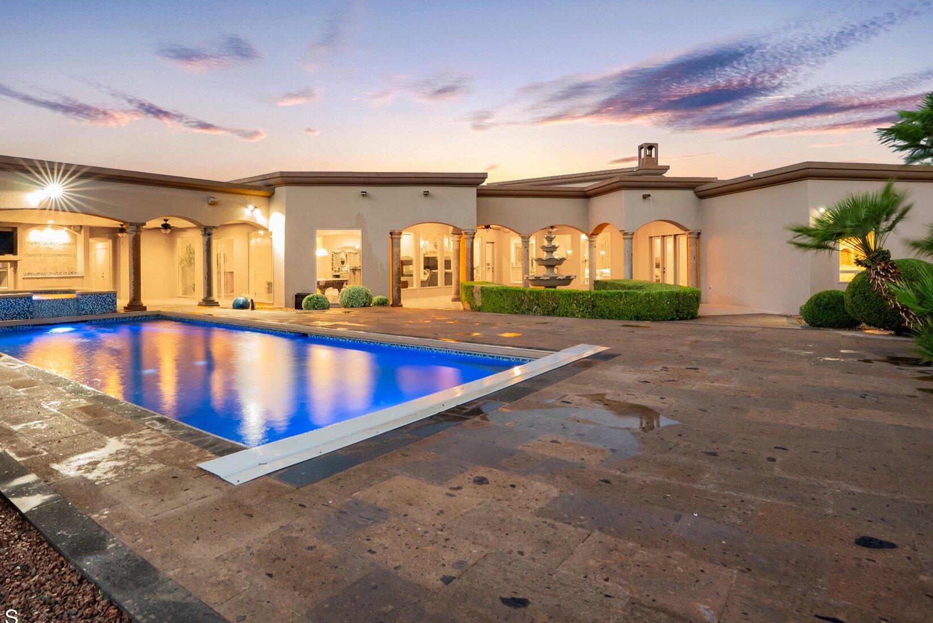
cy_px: 264
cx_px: 436
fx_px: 519
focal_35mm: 20
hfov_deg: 83.8
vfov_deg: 61.7
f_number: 9
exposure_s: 6
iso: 320
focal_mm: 16
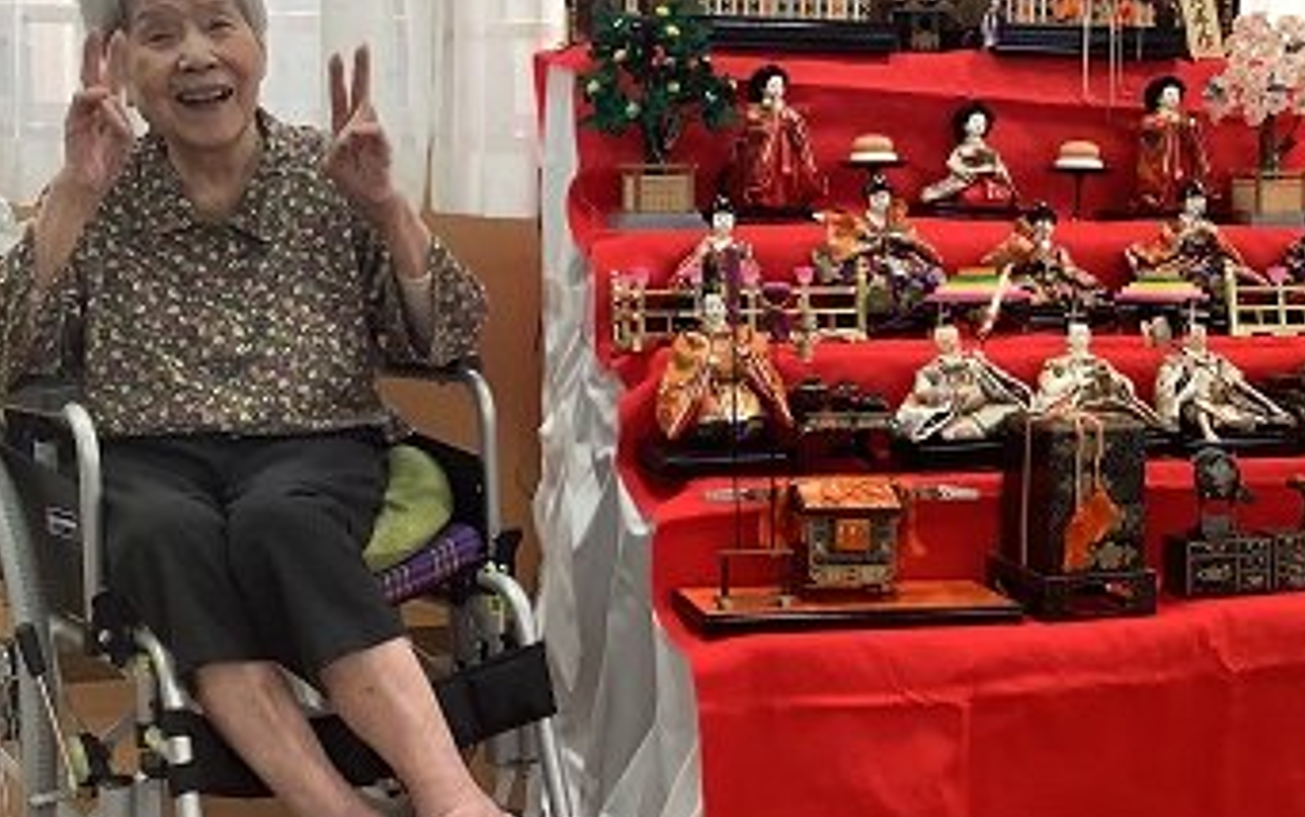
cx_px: 706
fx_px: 1708
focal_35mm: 48
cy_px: 304
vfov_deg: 26.8
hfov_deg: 41.8
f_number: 2.4
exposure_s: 1/60
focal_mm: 3.3
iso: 50
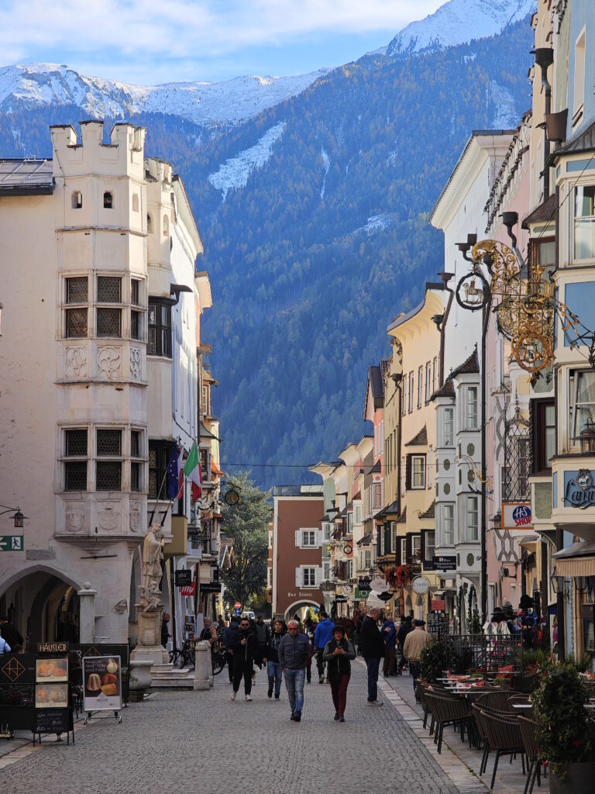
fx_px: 2750
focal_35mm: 120
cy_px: 397
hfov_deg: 12.3
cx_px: 298
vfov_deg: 16.4
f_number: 2.5
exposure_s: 1/753
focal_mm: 19.4
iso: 50
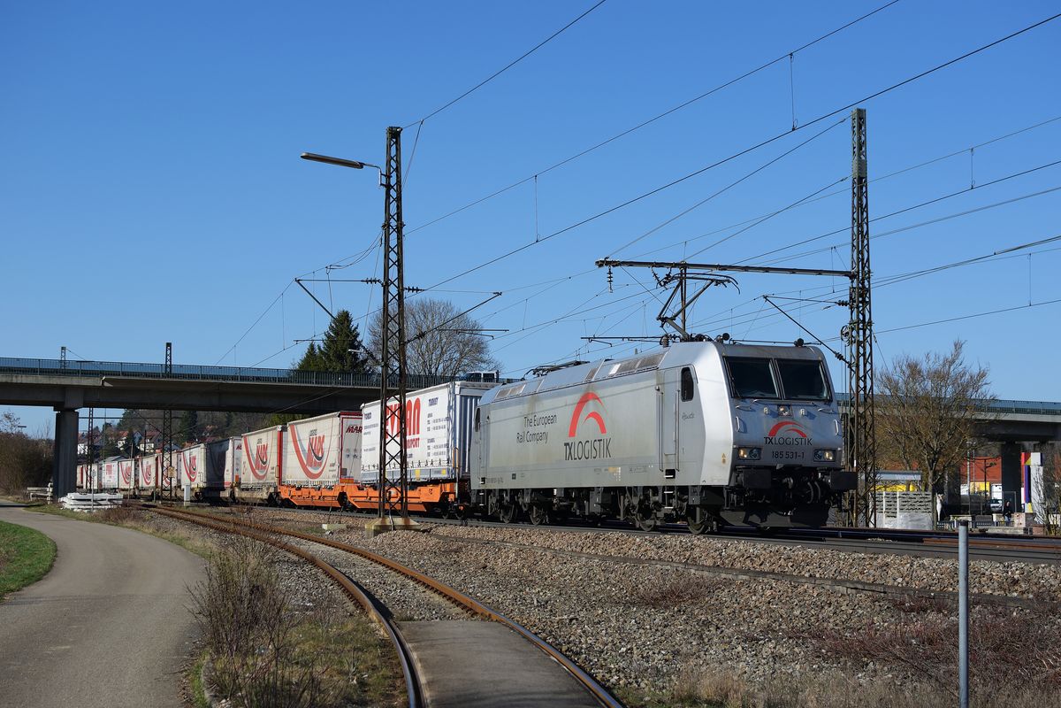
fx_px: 1547
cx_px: 530
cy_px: 354
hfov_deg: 37.9
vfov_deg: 25.8
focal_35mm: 52
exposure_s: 1/1600
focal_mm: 35
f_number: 3.5
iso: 100
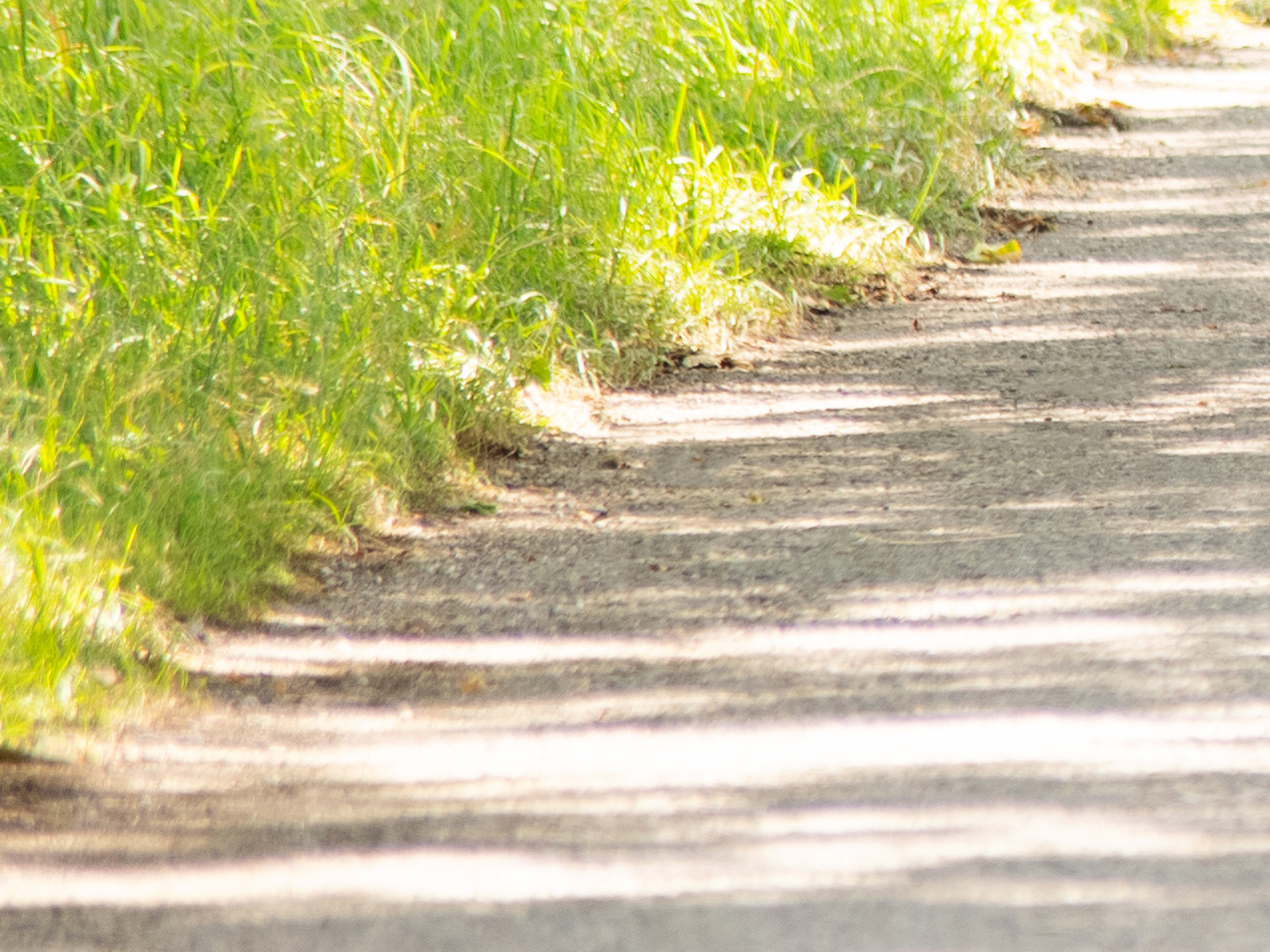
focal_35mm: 1114
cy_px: -755
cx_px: 3141
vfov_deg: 1.3
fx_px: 40867
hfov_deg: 1.8
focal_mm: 200
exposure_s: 1/320
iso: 400
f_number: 2.8
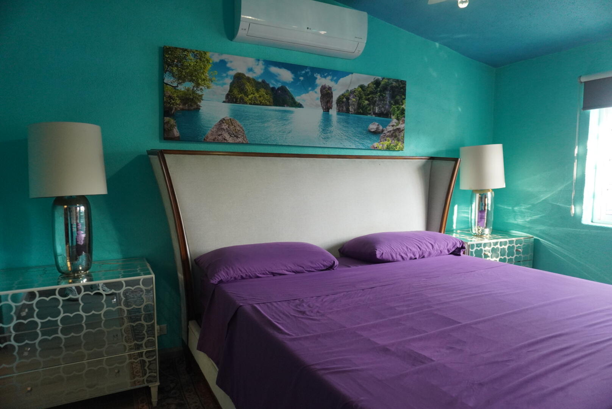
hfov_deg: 73.7
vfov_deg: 53.2
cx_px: 306
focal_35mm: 24
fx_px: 408
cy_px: 204
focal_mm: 16
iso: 1250
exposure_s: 1/200
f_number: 3.5
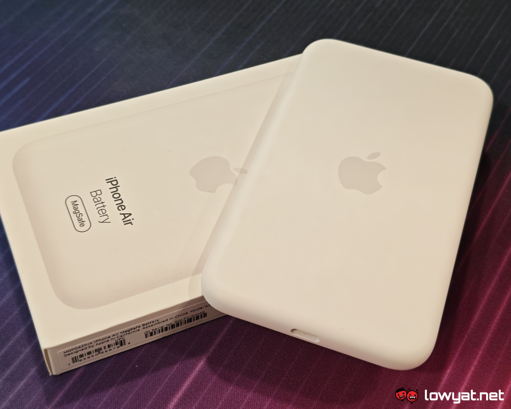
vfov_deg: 31.5
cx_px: 238
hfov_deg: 38.8
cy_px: 205
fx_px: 726
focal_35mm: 48
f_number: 1.6
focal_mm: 5.4
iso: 125
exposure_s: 1/50
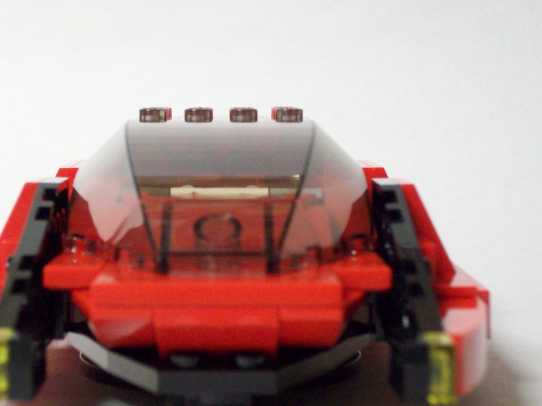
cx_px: 230
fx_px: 1597
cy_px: 252
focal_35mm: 102
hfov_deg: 19.3
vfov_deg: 14.5
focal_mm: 12.8
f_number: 4.2
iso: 184
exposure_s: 1/8
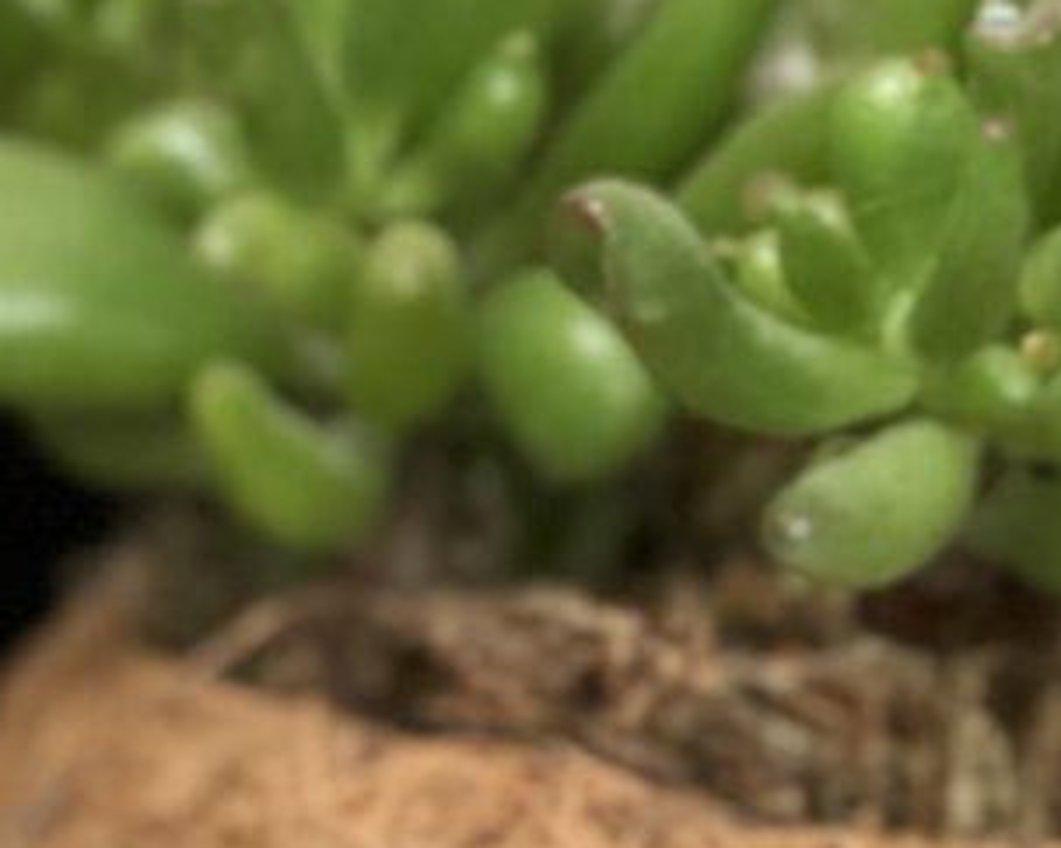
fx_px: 9226
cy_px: 1451
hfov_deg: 6.4
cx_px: -1205
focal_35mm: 294
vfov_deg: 5.2
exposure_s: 1/30
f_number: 2.8
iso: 125
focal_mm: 6.6
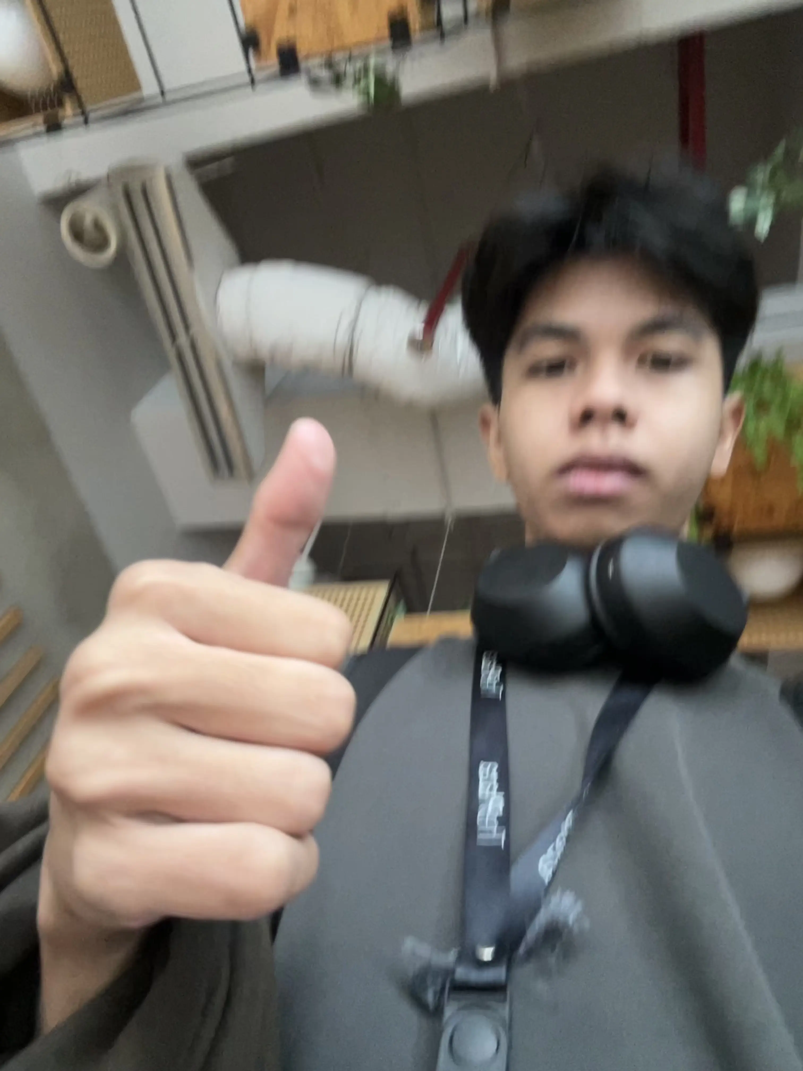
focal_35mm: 23
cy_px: 536
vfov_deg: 73.9
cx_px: 402
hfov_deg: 58.9
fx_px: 711
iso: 400
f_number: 1.9
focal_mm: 2.69
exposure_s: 1/25
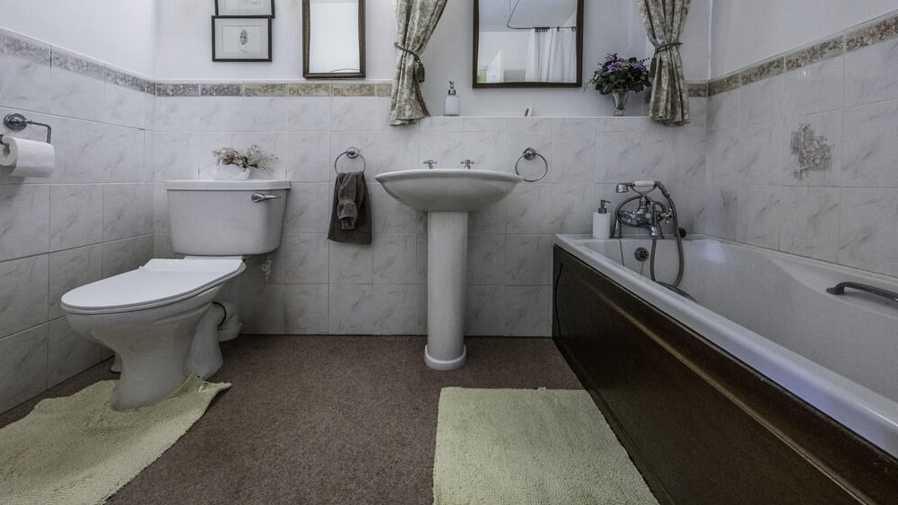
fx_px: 357
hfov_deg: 103.0
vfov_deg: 70.3
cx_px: 453
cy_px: 226
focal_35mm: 15
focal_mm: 14
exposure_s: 1/60
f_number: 6.3
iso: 2000
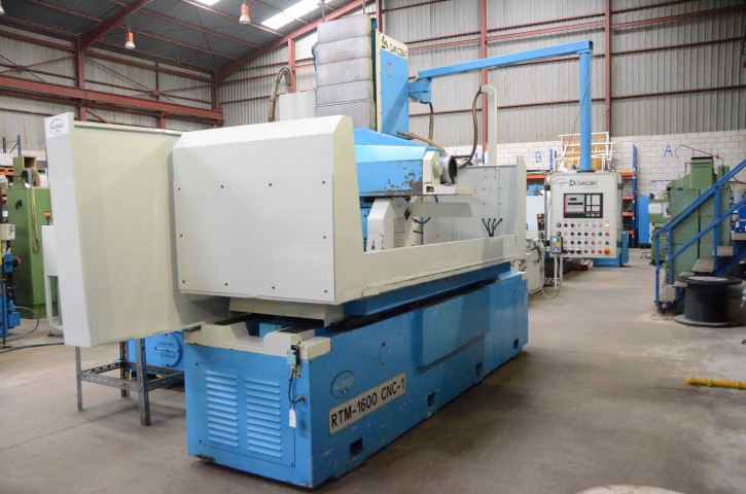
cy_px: 247
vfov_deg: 43.4
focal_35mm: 30
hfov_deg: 62.0
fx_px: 620
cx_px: 373
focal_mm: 20
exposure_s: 1/800
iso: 6400
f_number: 3.5
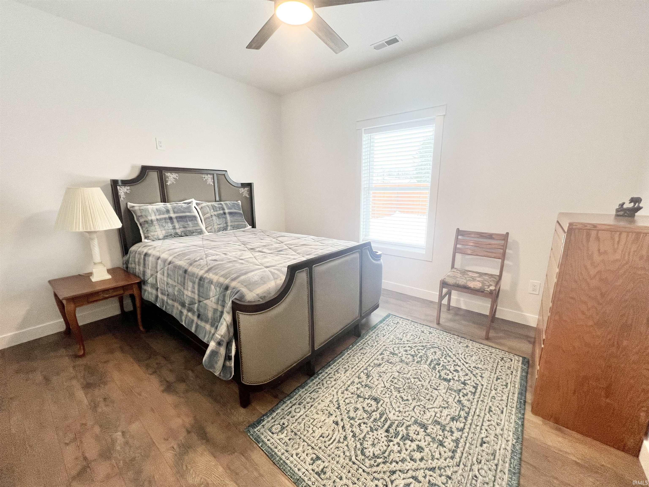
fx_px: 244
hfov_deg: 106.2
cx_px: 324
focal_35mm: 13
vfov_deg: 89.9
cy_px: 244
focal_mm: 1.57
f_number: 1.8
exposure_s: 1/120
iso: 125
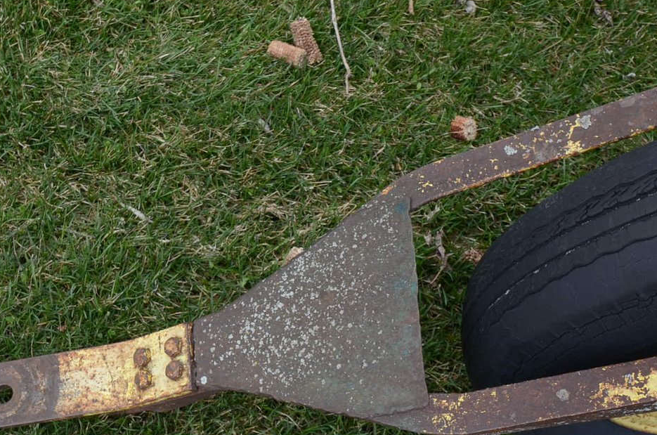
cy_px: 343
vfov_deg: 24.1
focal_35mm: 55
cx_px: 339
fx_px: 1002
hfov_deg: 36.3
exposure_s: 1/250
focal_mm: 20
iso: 250
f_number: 8
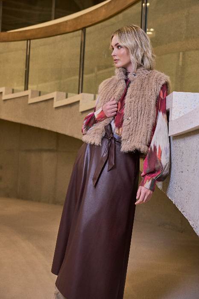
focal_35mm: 48
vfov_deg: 41.1
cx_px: 100
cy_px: 150
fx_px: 398
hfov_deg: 28.0
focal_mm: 48
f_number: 4
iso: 800
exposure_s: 1/125
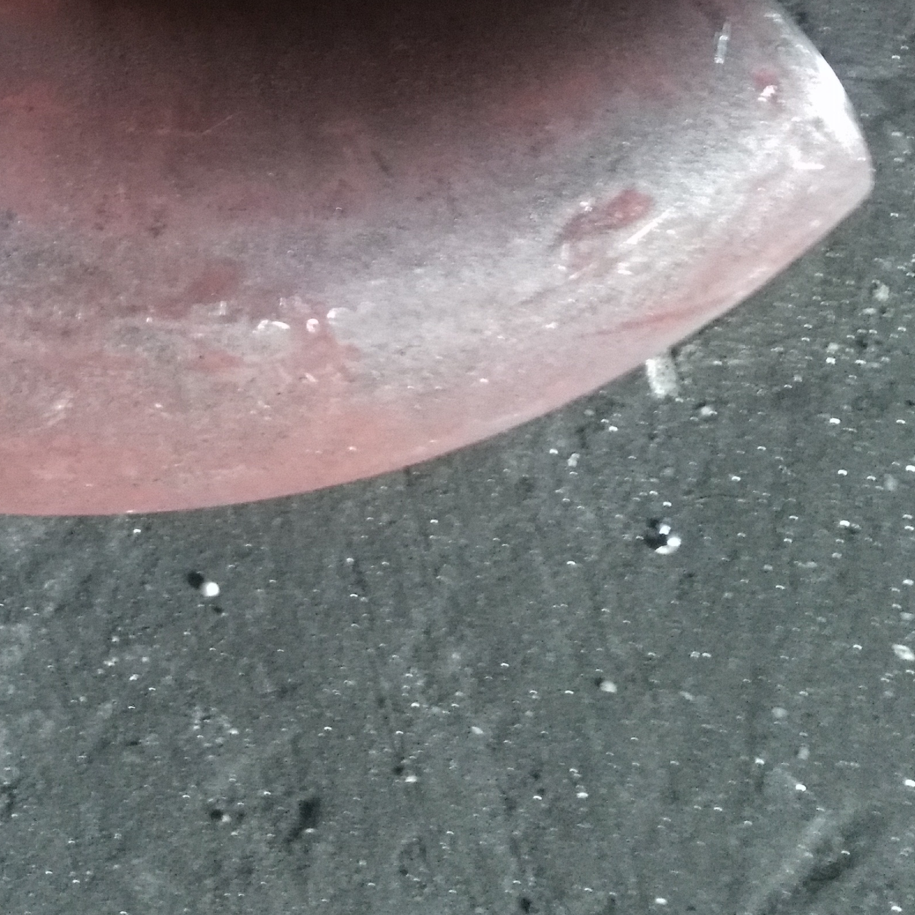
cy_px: -53
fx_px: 1944
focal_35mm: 65
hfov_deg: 25.8
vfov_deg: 24.9
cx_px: 137
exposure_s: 1/14
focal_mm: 2.96
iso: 1198
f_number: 2
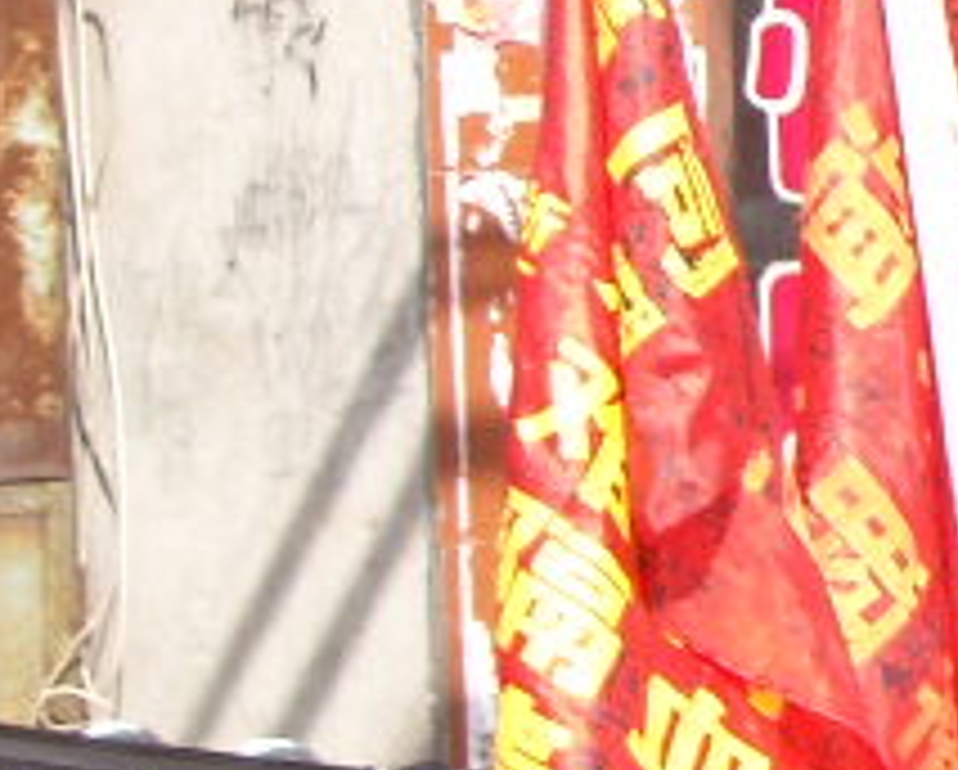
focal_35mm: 164
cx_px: 2177
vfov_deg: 9.3
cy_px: -99
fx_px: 4656
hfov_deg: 10.4
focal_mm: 5.7
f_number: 5.6
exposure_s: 1/105
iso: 64
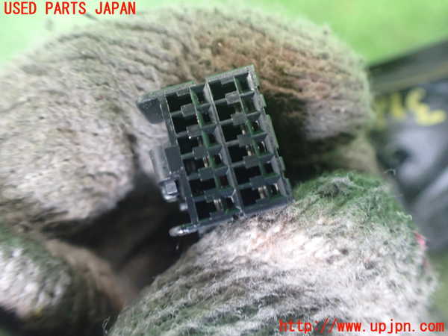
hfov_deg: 60.0
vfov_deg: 46.8
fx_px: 388
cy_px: 168
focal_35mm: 30
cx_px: 224
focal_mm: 5.4
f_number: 2.3
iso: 1000
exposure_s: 1/30
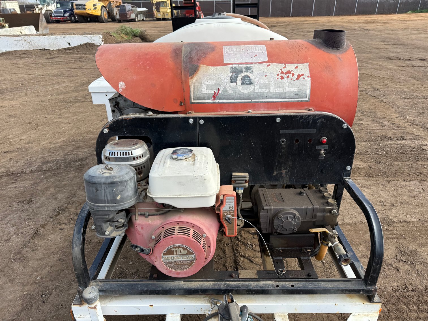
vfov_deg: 56.8
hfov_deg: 71.6
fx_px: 297
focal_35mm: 24
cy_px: 160
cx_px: 214
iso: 80
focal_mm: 6.76
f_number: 1.78
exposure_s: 1/1901
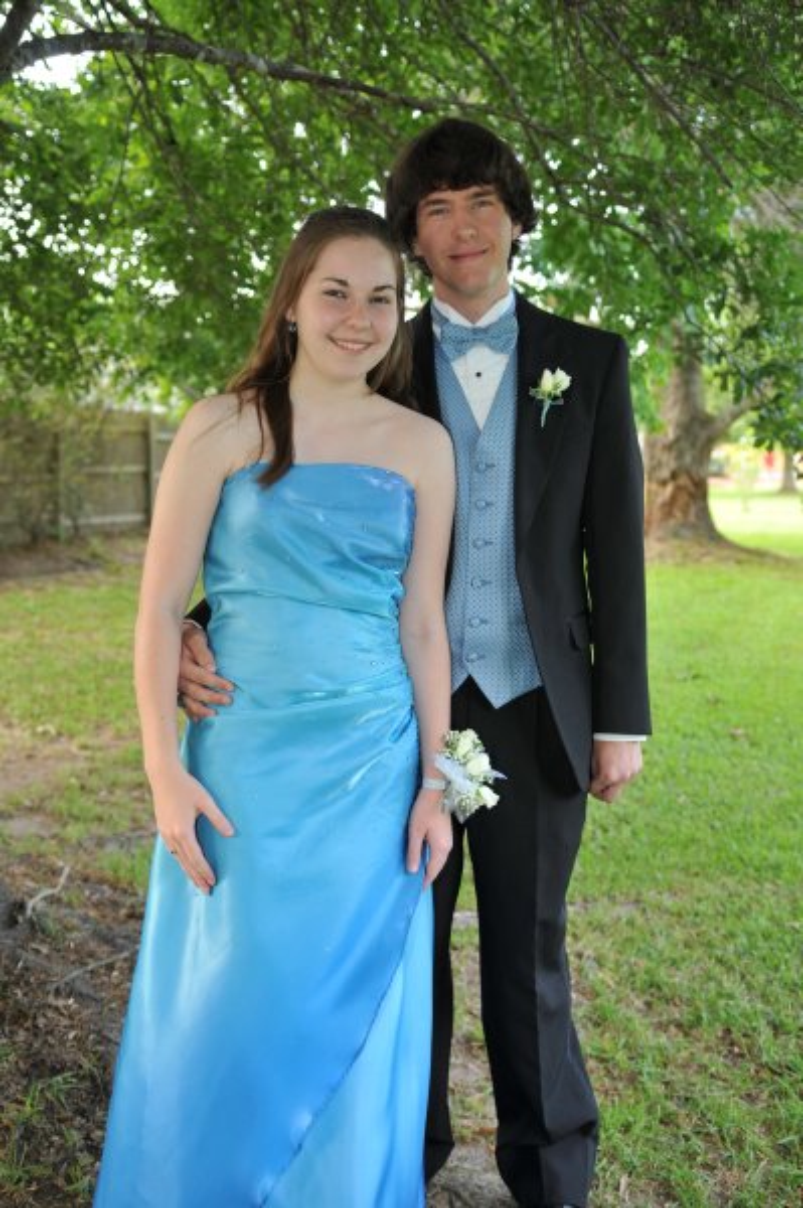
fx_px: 1307
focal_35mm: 39
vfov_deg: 49.6
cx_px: 402
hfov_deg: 34.2
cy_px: 604
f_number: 2.8
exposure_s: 1/125
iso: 200
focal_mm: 26
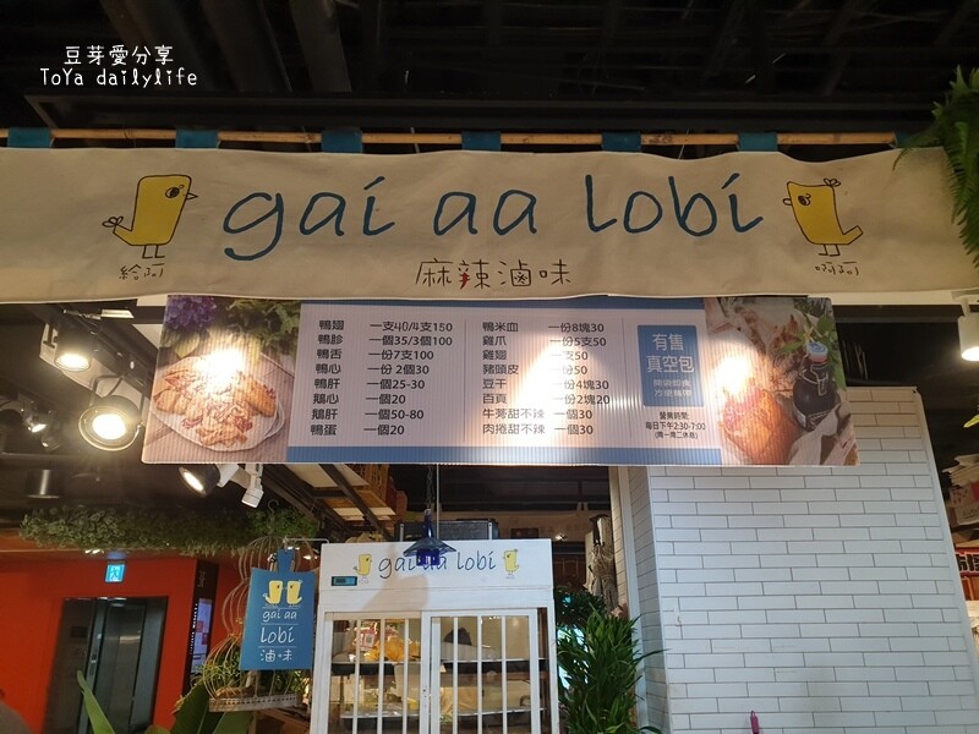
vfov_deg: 53.1
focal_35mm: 26
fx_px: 735
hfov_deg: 67.3
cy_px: 367
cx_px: 490
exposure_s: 1/60
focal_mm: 4.3
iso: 160
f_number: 2.4
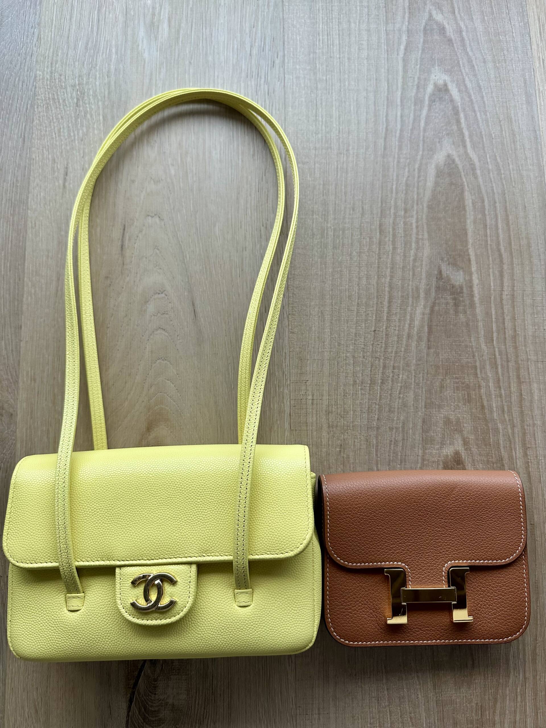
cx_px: 273
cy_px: 364
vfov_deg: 71.6
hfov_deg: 56.8
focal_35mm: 24
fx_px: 505
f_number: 1.78
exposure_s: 1/121
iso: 160
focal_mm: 6.86
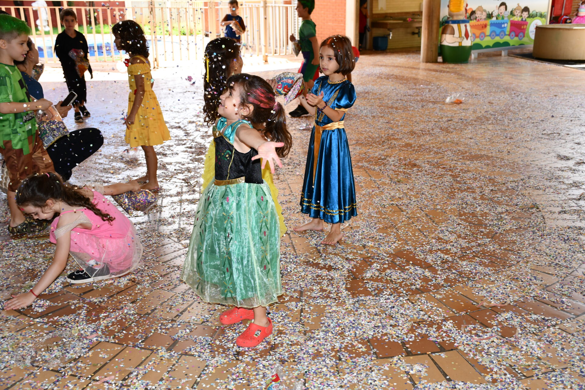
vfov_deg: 33.4
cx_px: 292
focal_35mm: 40
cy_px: 195
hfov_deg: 48.5
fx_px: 650
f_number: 4
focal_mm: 27
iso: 200
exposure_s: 1/200
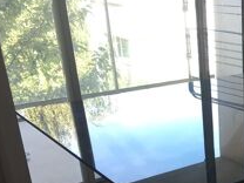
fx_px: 472
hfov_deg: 26.6
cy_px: 196
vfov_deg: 21.0
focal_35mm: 67
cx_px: 269
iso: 40
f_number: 2.2
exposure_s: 1/100
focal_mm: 4.15
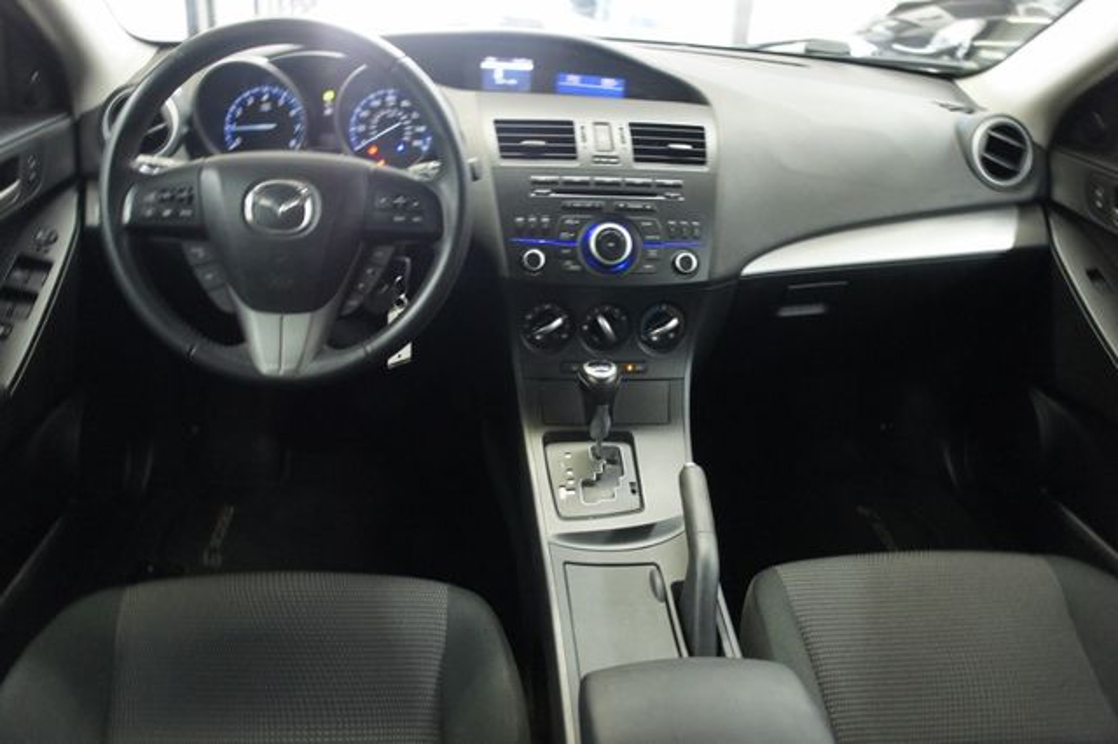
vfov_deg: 47.9
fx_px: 838
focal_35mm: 27
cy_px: 372
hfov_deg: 67.4
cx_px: 559
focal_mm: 18
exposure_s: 1/25
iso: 1600
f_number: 3.5
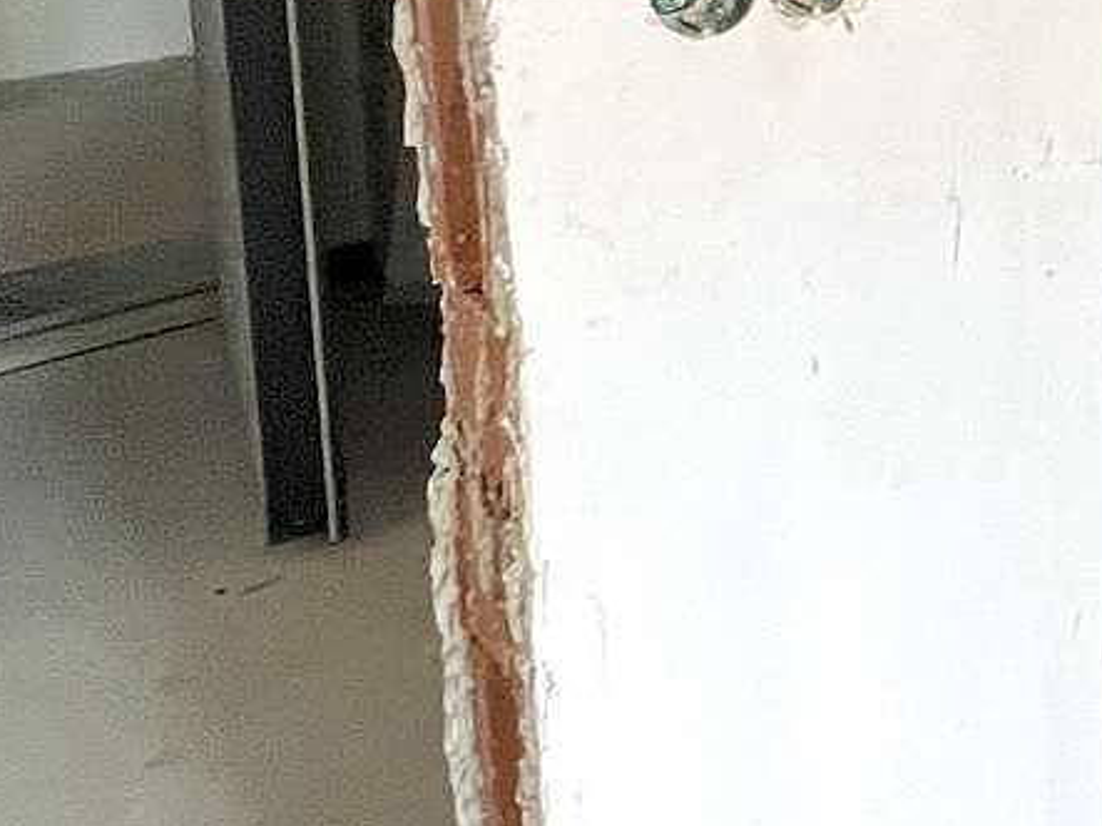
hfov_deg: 32.7
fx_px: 1400
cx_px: 1413
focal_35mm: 44
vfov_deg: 29.3
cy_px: -111
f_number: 1.8
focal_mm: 1.57
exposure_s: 1/60
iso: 320
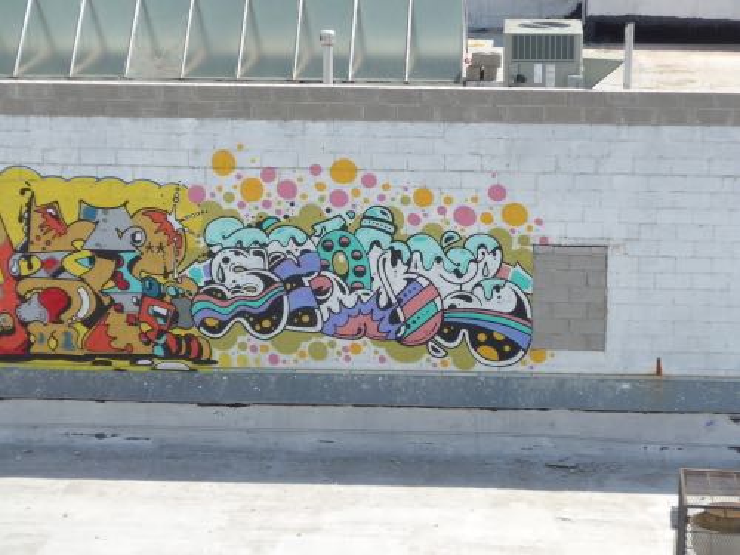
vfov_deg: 12.7
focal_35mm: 117
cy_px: 278
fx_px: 2501
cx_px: 370
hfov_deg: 16.8
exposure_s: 1/400
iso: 80
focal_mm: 22.9
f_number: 5
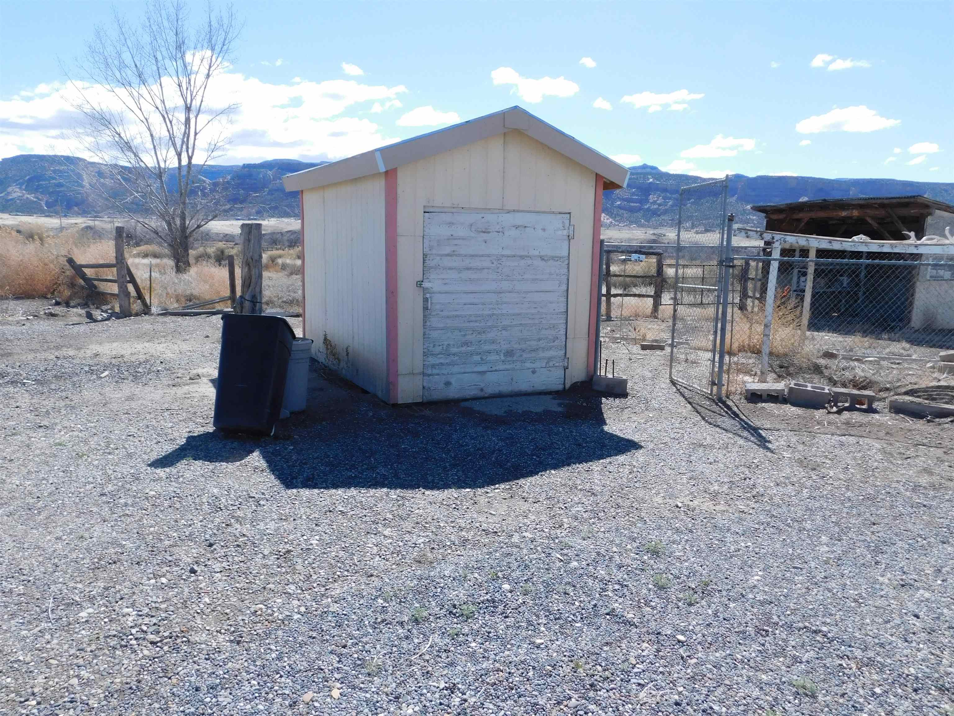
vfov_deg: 54.9
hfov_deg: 69.4
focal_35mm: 25
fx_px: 689
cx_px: 477
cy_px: 358
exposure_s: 1/1250
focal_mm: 4.5
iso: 125
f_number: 3.1
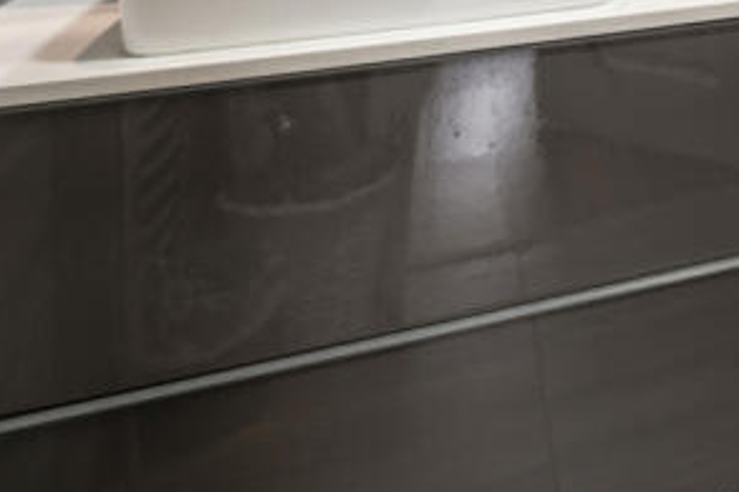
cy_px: -254
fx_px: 1005
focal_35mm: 49
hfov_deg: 31.4
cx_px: 956
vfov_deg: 22.4
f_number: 16
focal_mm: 14
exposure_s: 2.5
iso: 200
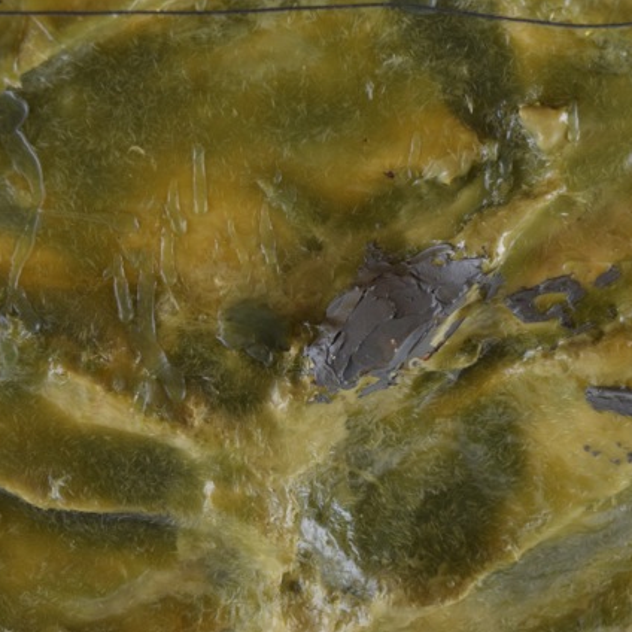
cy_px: 317
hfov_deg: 22.4
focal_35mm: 77
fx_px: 1591
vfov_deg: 22.5
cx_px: 382
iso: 800
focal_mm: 40
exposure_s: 1/125
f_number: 5
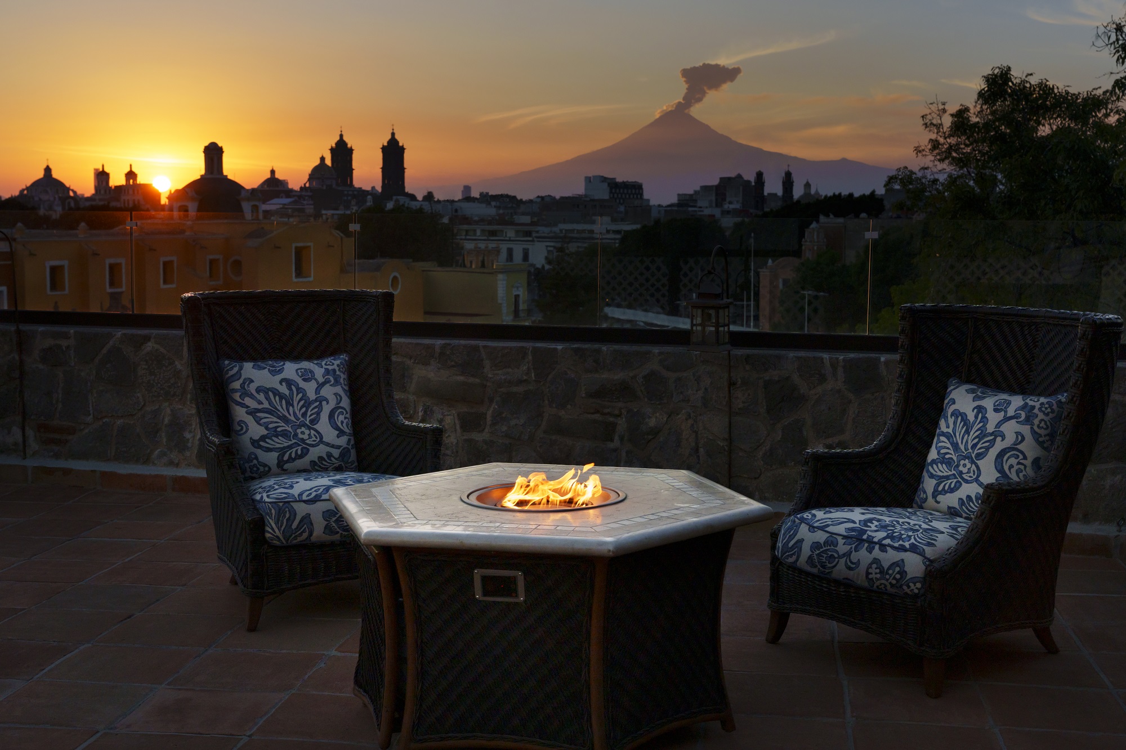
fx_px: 1385
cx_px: 563
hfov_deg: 44.2
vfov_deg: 30.3
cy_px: 375
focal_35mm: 44
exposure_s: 1/640
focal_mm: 44.3
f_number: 8
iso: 320
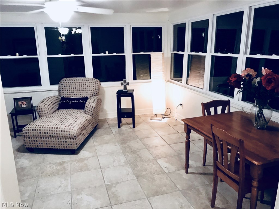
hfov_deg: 63.4
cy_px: 104
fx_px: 226
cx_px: 140
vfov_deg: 49.7
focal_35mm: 28
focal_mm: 3.99
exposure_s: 1/9
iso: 100
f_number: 1.8
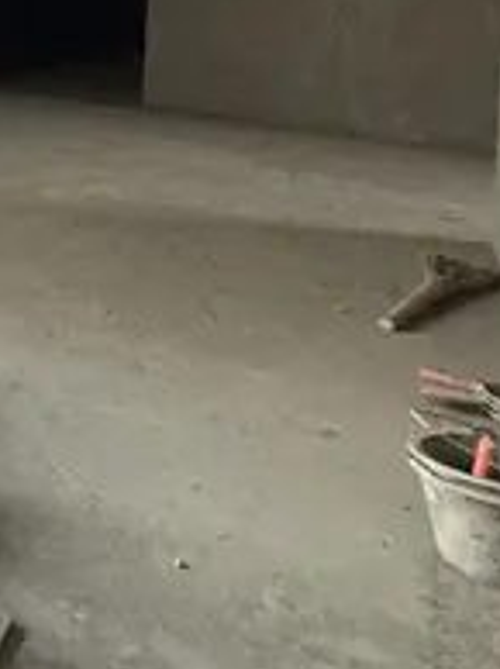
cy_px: -124
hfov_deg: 15.0
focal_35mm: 65
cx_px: -660
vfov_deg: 26.6
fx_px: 1255
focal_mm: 2.22
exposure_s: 1/60
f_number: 2.2
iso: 400
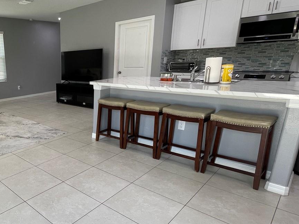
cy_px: 118
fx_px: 207
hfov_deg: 63.0
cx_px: 44
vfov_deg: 56.8
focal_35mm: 24
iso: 64
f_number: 2.4
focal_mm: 1.54
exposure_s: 1/40
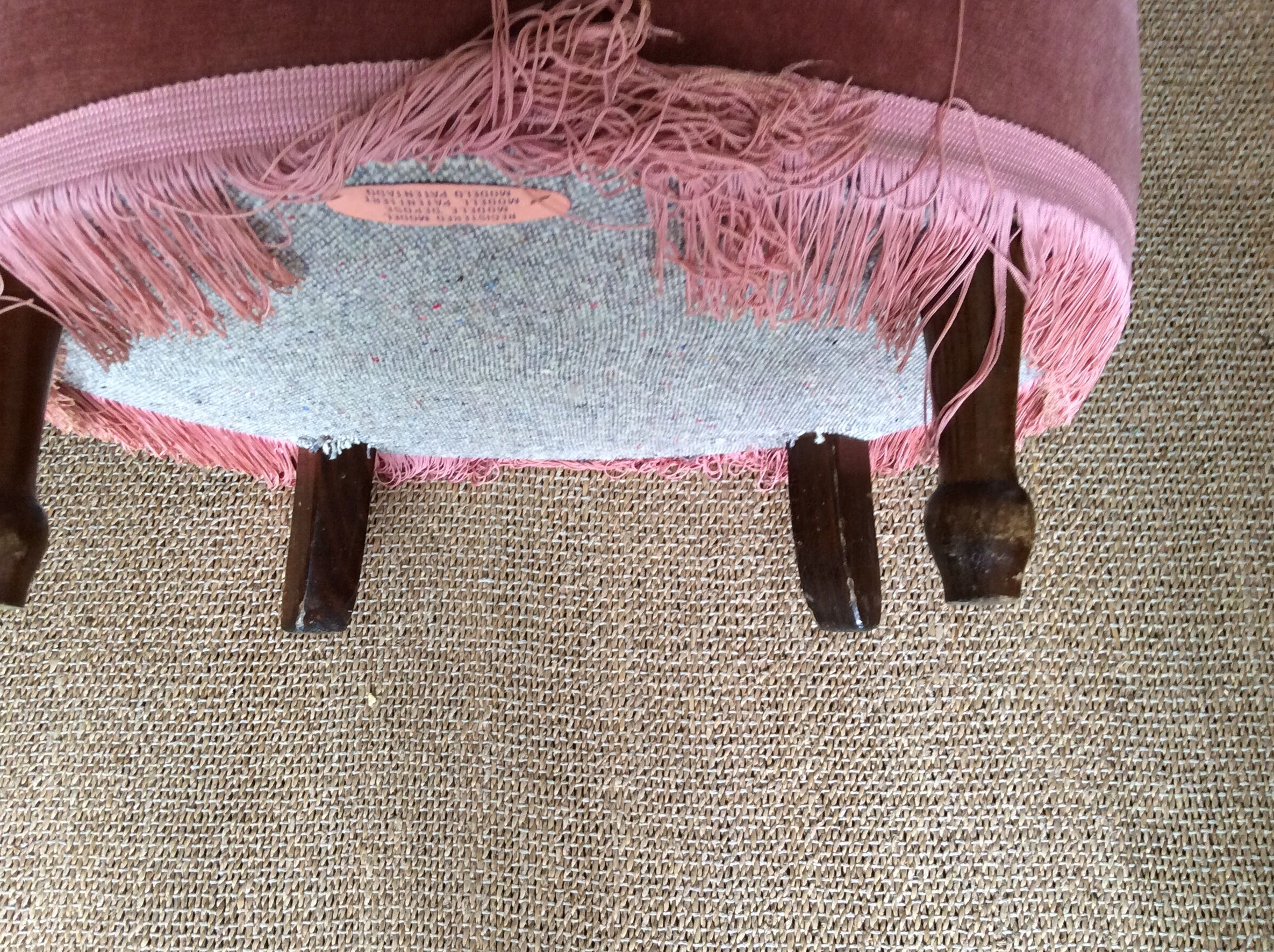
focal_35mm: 35
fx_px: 1286
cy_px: 492
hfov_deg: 52.6
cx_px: 582
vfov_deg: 40.6
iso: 80
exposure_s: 1/25
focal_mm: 3.3
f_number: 2.4
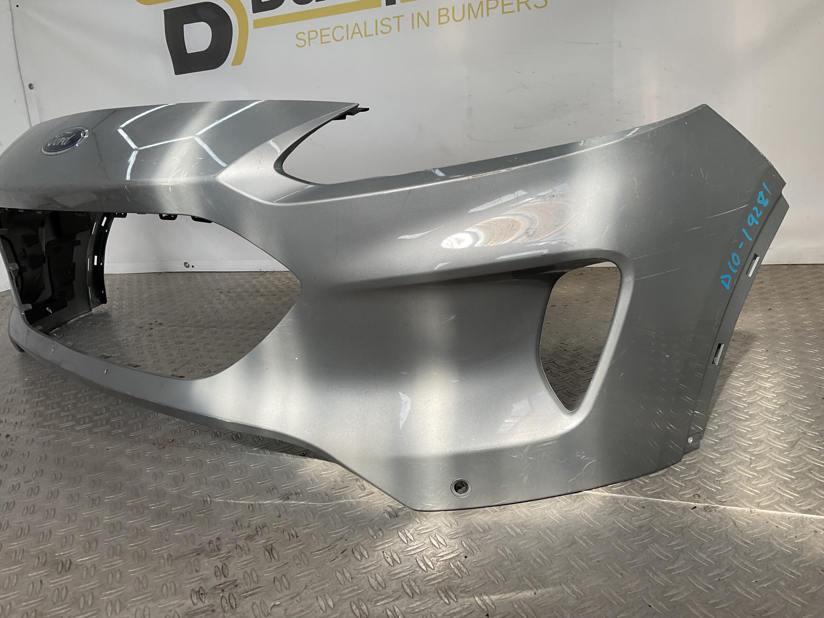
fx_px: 690
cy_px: 309
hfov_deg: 61.7
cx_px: 412
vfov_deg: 48.2
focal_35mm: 29
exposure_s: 1/509
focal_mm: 3
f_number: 1.8
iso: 16
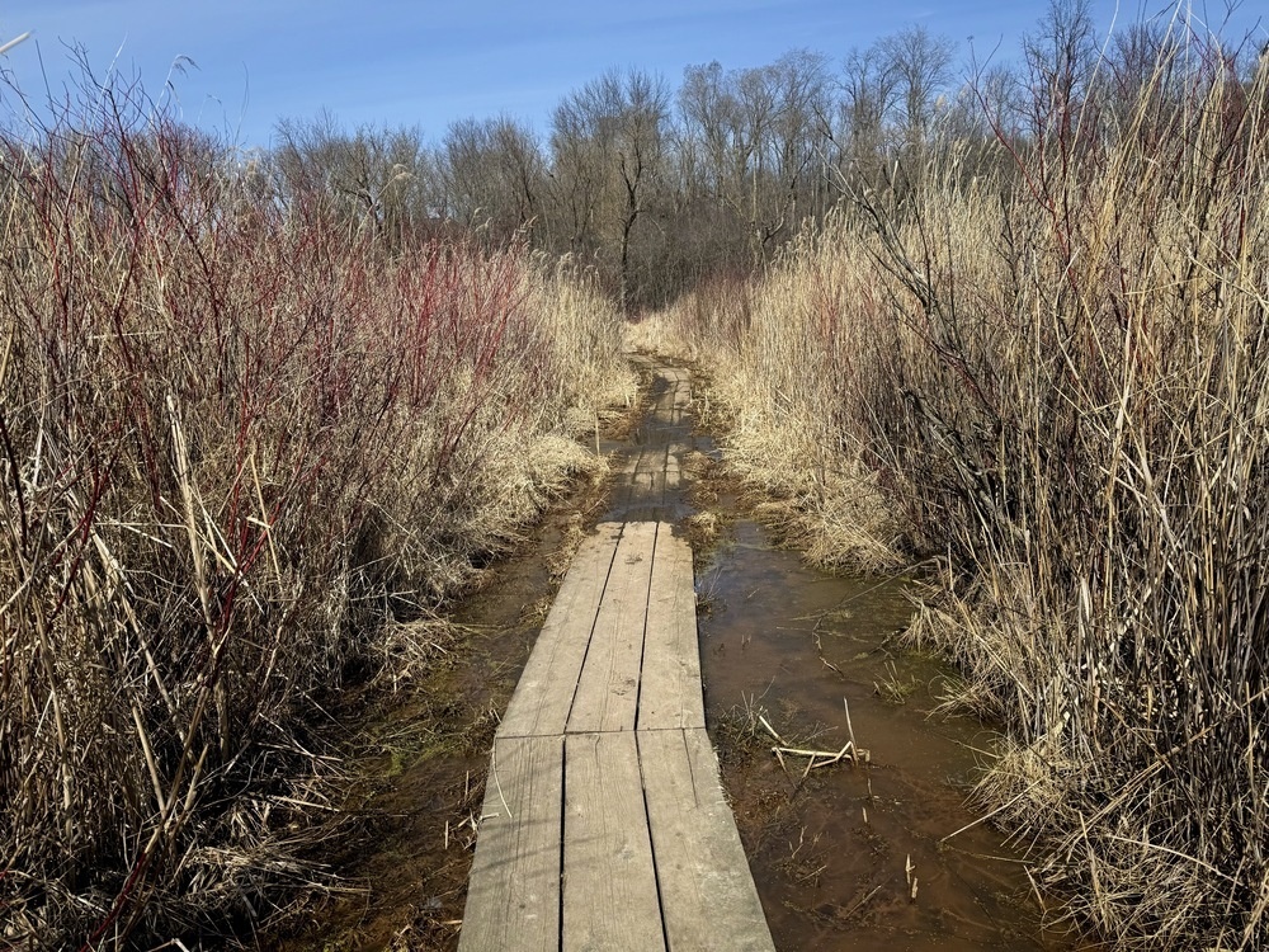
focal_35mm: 24
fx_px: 880
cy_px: 476
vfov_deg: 56.8
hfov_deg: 71.6
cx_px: 634
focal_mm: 6.76
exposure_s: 1/3953
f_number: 1.78
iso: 80
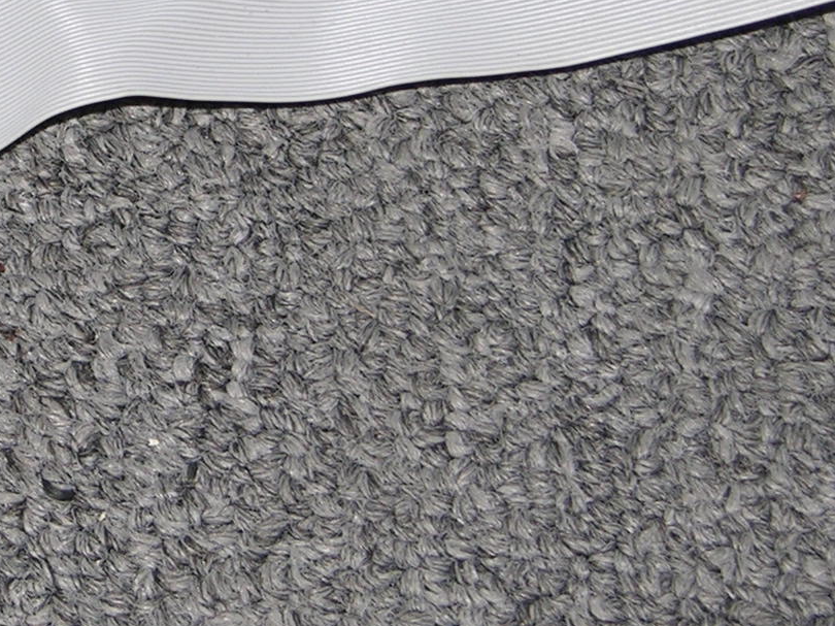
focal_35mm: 266
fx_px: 6414
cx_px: -121
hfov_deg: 7.4
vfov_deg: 5.6
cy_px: 112
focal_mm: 16.8
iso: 50
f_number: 3.2
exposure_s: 1/120
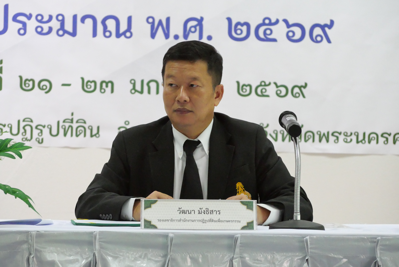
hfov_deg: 10.8
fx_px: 2118
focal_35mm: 191
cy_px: 134
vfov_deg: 7.2
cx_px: 200
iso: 6400
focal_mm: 92
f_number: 5.6
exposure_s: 1/100
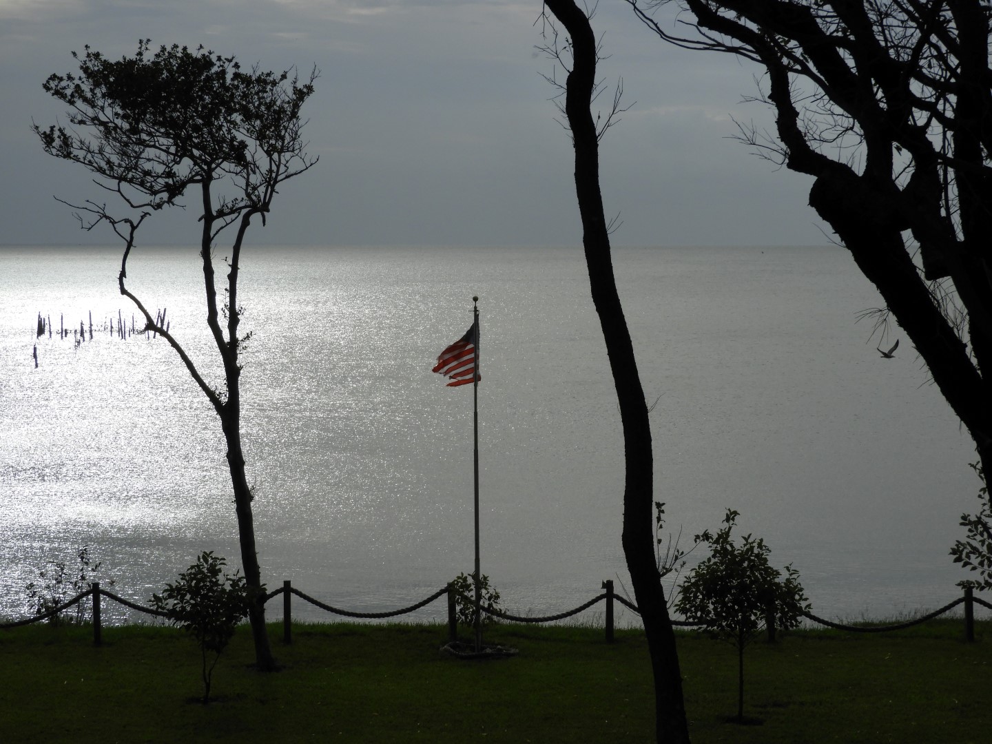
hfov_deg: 20.7
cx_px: 496
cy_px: 372
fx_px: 2722
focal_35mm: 95
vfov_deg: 15.6
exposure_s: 1/1600
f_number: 4.8
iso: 100
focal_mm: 17
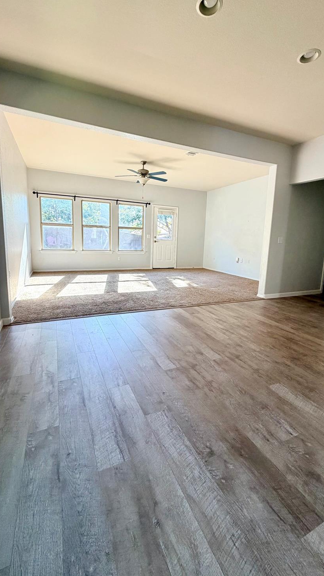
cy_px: 276
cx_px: 165
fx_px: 244
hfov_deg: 67.1
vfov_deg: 99.3
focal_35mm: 16
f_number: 2.2
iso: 250
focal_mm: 2.22
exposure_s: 1/120
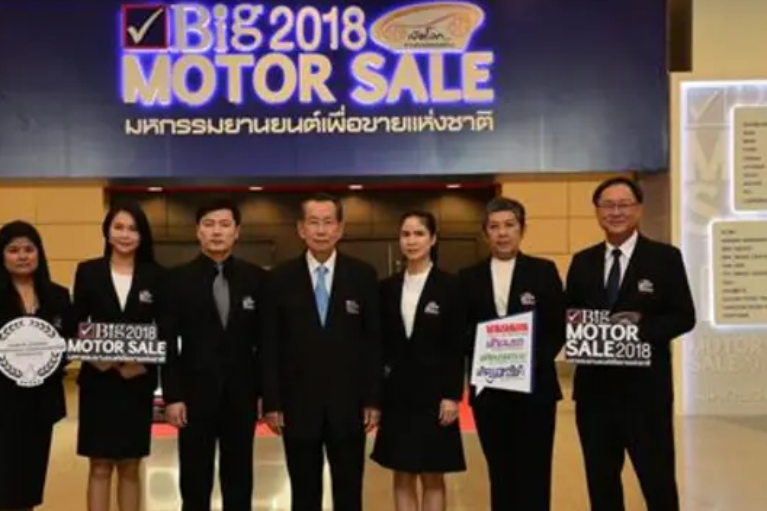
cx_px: 315
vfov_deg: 20.9
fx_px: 1385
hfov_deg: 30.9
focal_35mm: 65
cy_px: 301
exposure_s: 1/100
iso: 1000
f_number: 5.6
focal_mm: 44
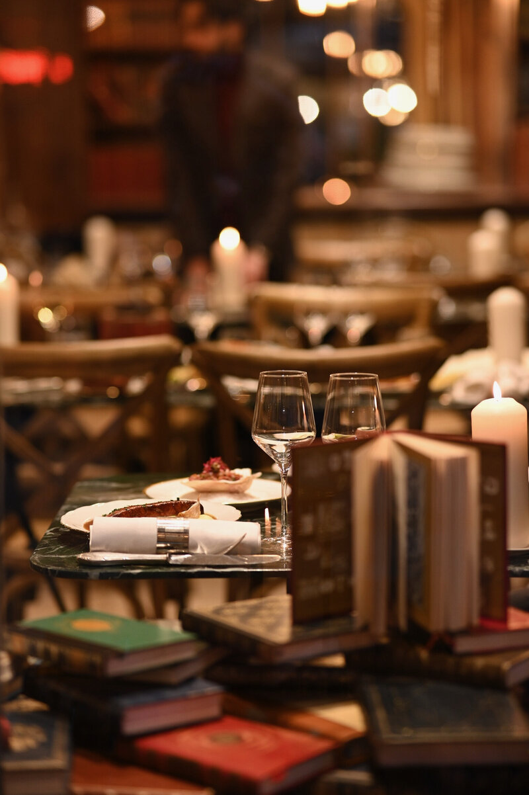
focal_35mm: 85
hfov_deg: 16.1
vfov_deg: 23.9
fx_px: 1876
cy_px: 398
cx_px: 264
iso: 400
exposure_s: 1/80
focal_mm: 85
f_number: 1.8
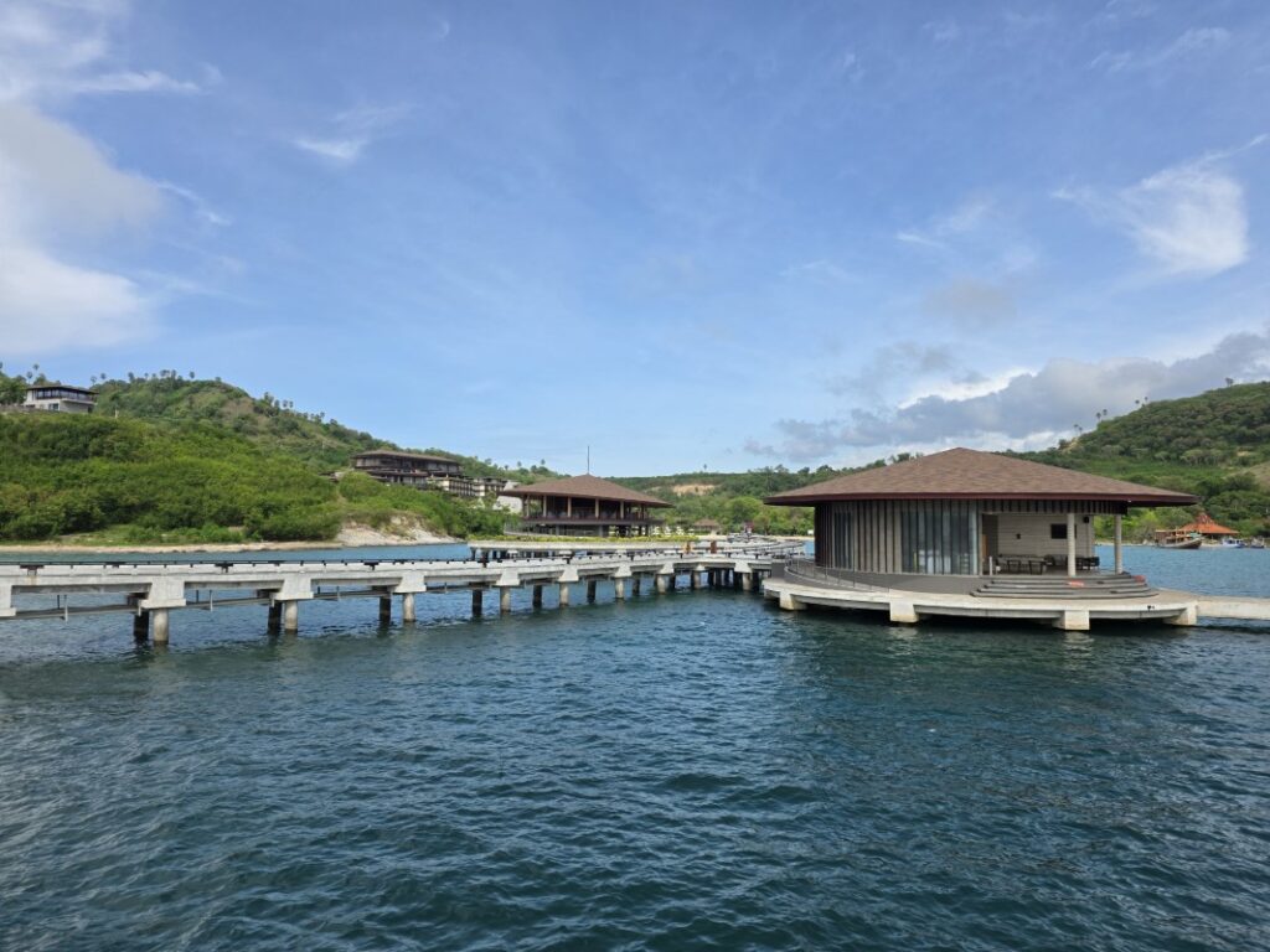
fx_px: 844
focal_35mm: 23
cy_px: 476
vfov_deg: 58.9
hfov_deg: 73.9
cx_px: 635
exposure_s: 1/6355
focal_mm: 6.25
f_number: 1.7
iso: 80
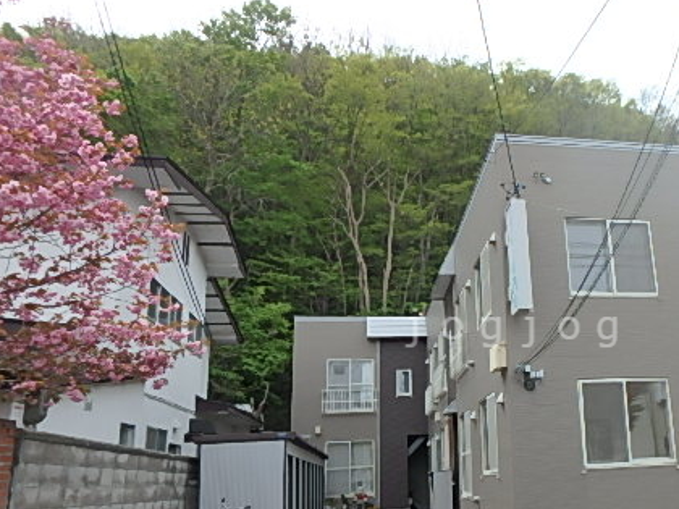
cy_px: 328
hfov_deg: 54.0
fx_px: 628
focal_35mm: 32
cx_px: 516
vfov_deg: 43.7
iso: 125
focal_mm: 3.7
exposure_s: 1/1000
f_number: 3.5
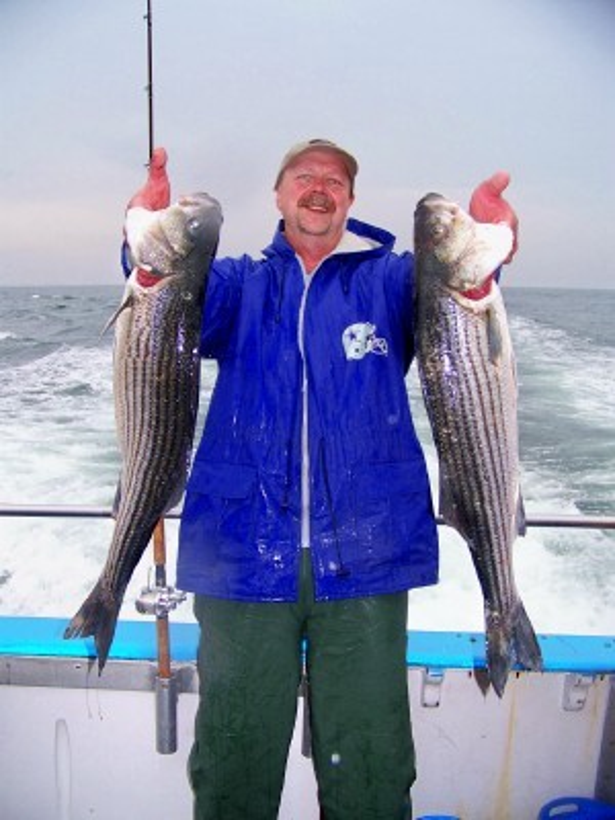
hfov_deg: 39.7
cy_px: 410
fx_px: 853
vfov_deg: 51.4
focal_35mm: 36
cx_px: 308
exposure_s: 1/160
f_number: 2.8
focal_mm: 5.85
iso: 64
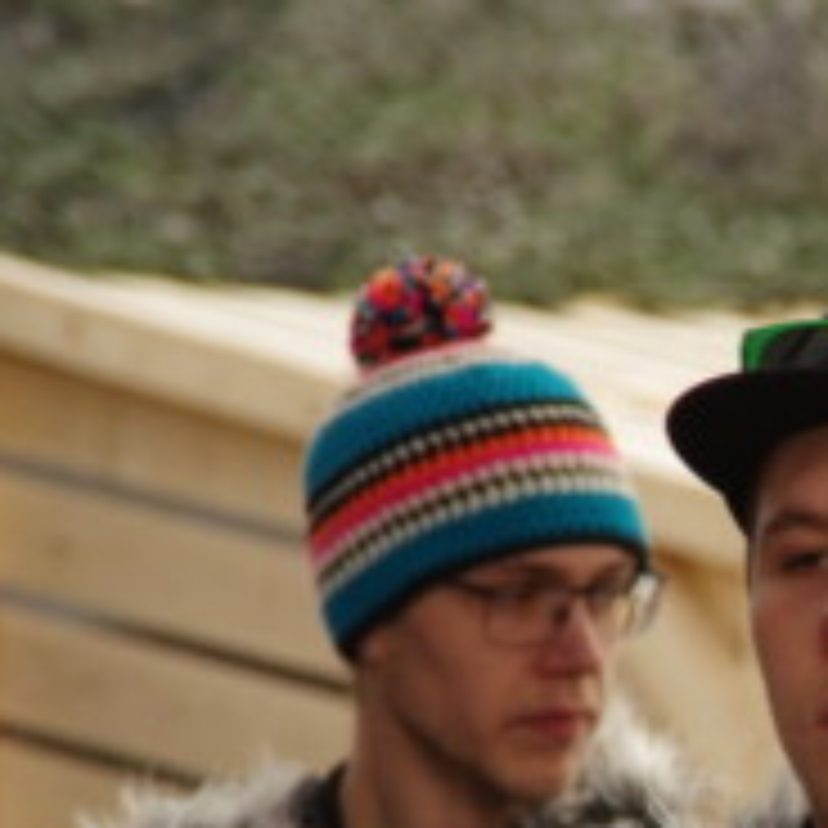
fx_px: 18700
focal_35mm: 691
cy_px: 740
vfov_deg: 2.5
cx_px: 1080
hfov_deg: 2.5
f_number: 10
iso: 3200
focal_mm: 200
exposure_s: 1/250
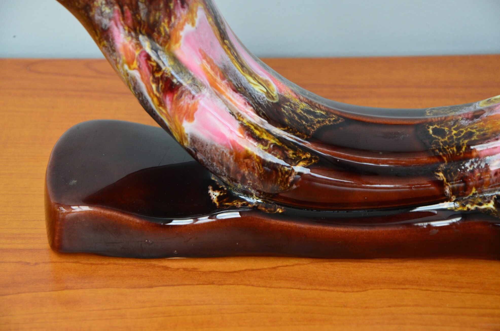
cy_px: 166
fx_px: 2183
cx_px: 250
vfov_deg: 8.7
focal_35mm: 158
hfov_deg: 13.1
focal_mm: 105
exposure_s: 1/100
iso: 800
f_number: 9
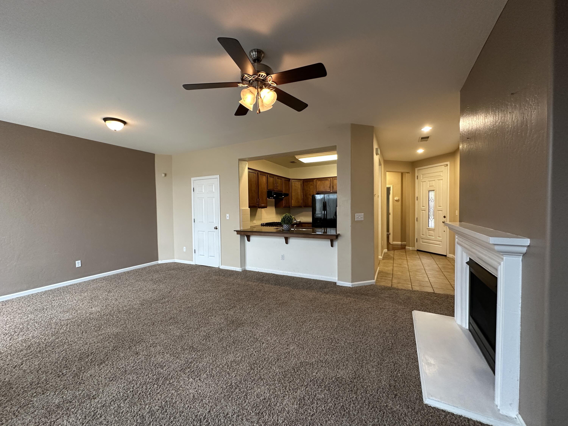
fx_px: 230
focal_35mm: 14
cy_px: 213
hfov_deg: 102.1
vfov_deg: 85.7
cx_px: 284
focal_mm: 2.22
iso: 250
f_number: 2.2
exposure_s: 1/60
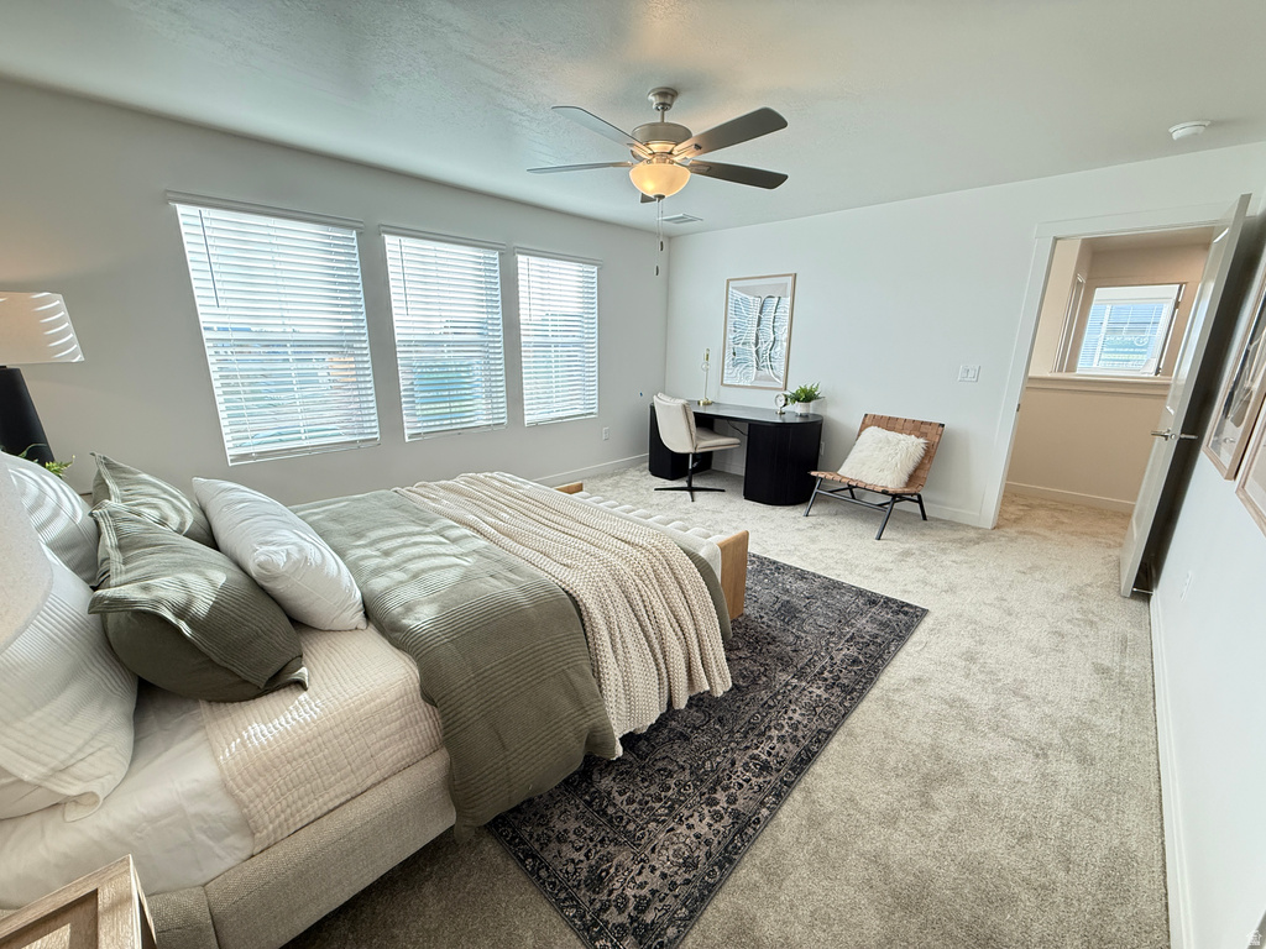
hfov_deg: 102.1
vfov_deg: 85.7
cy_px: 474
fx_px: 512
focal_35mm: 14
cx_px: 633
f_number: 2.2
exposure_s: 1/120
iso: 250
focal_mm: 2.22
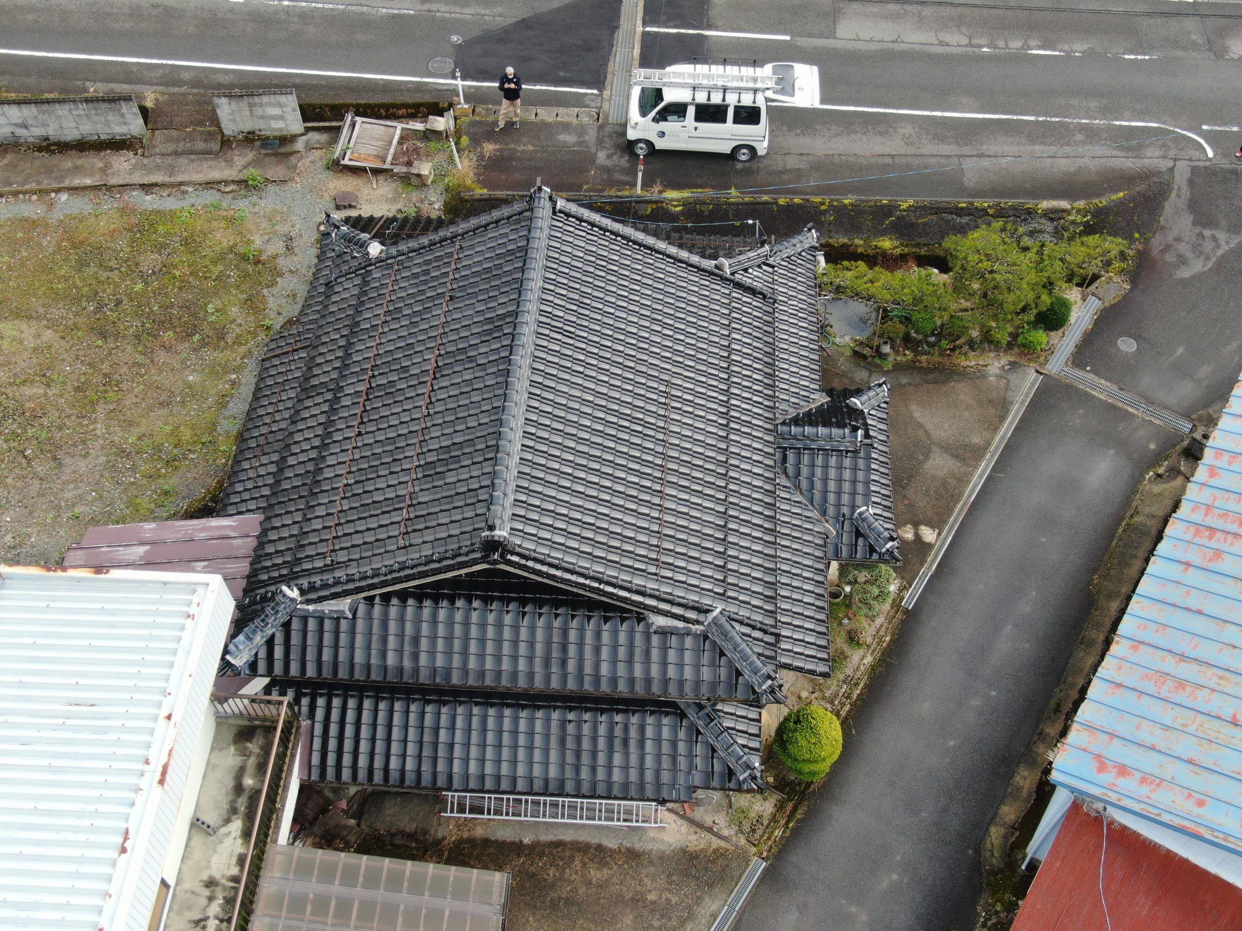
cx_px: 621
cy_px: 466
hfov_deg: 50.1
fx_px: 1328
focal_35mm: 37
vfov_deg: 38.7
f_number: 3.4
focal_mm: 6.35
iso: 100
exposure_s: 1/200
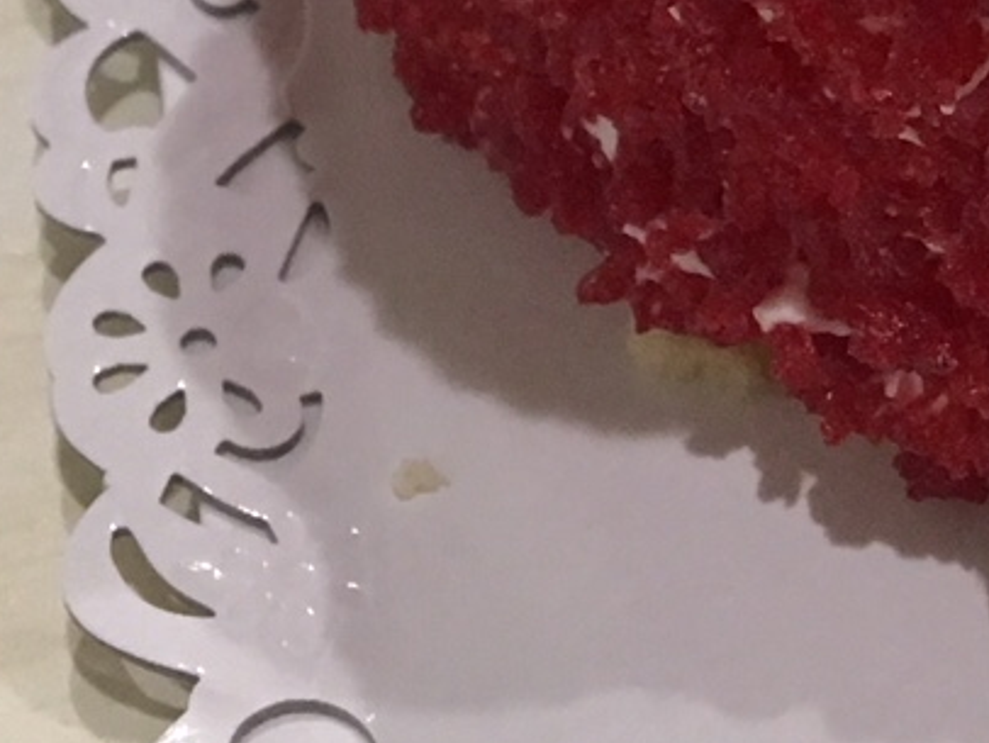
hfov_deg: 12.7
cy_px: -619
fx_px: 4117
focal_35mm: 144
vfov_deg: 9.8
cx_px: 1639
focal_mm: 4.15
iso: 100
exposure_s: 1/30
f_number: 2.2
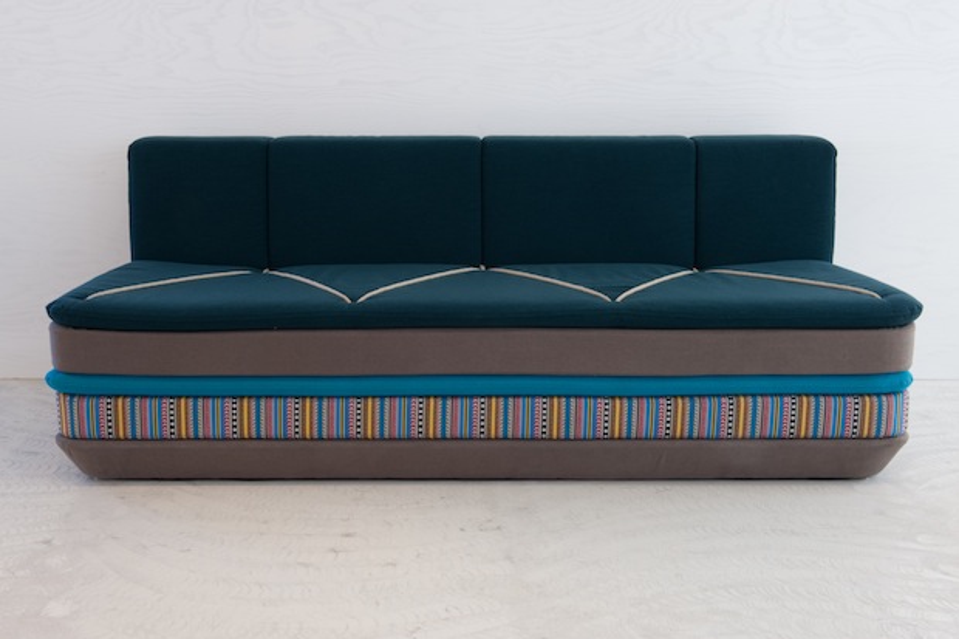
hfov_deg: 53.1
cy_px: 320
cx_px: 480
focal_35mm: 36
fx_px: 959
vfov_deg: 36.9
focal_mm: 36
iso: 200
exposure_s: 1.3
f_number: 22
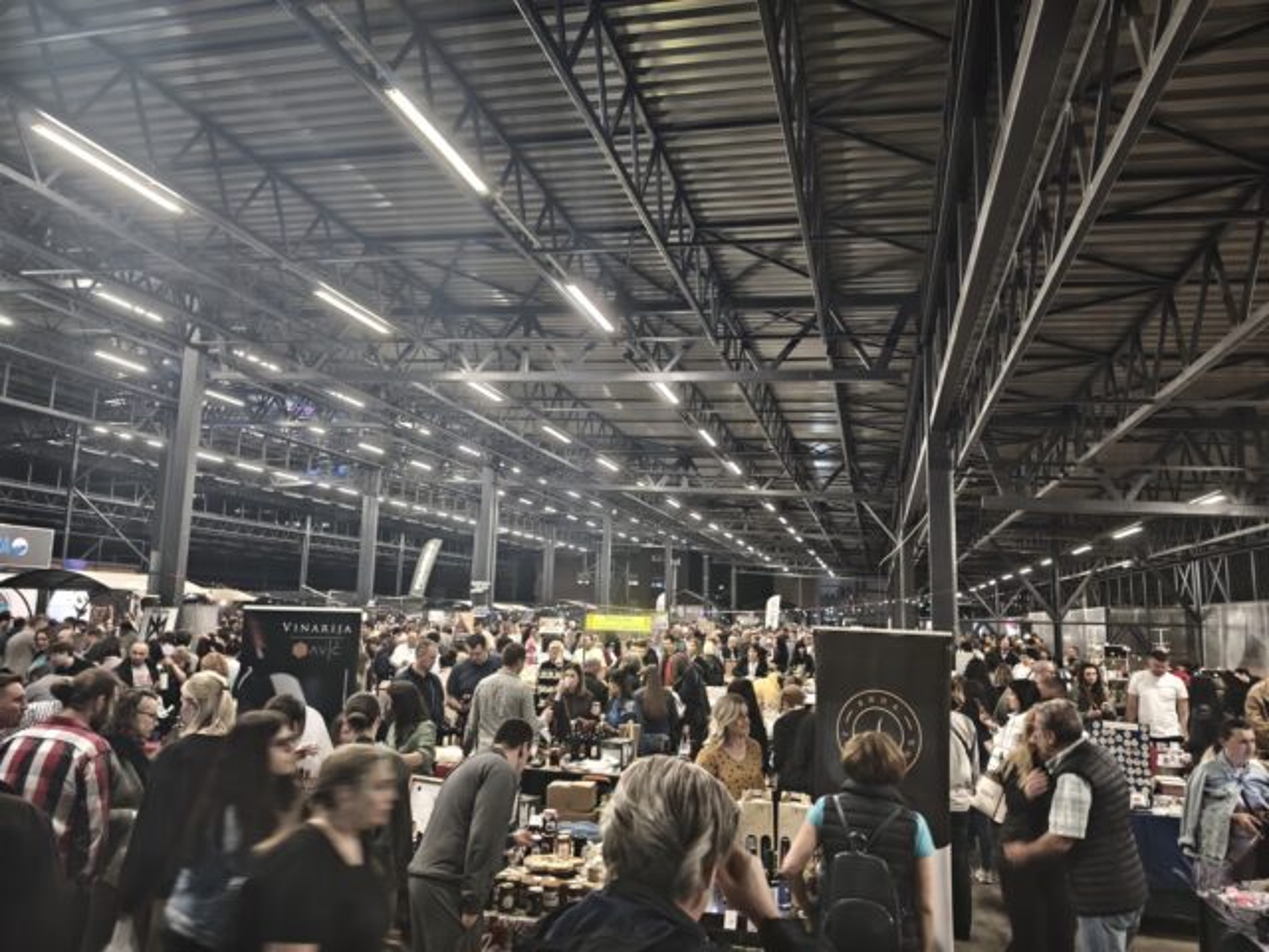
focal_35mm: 23
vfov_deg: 58.9
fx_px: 843
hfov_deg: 73.9
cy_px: 476
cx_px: 634
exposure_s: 1/25
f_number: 1.6
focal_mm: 6.55
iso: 1250
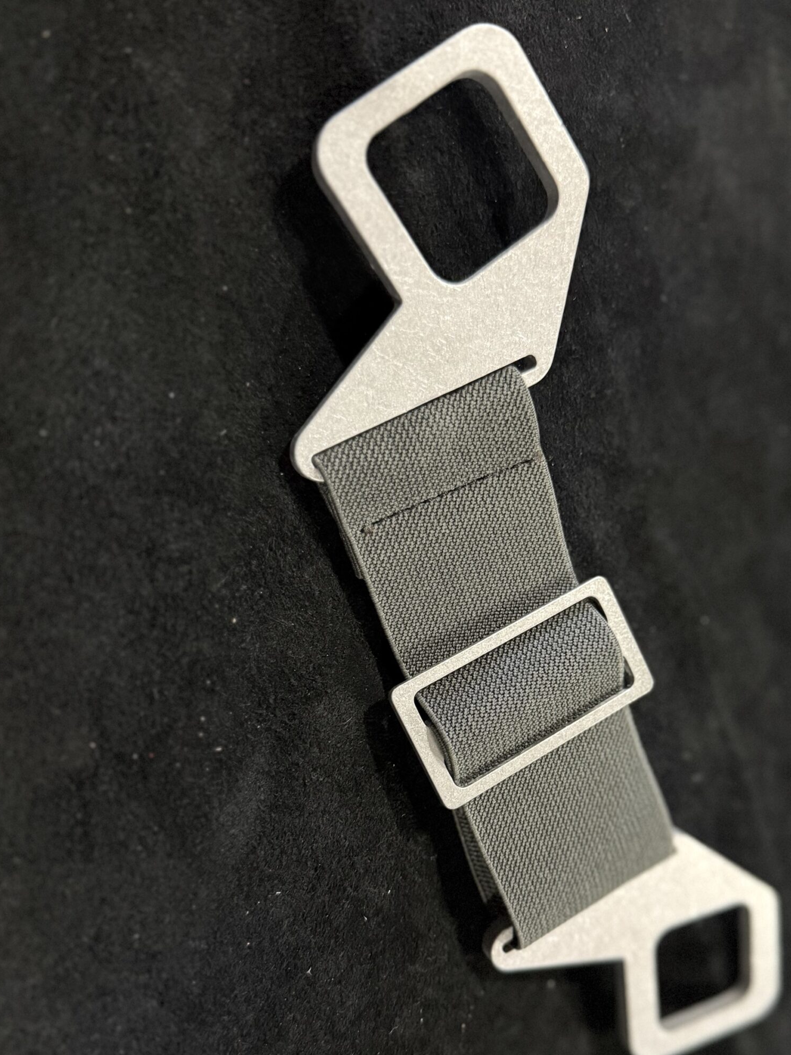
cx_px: 480
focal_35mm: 31
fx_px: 945
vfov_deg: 57.8
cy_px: 639
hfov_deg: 45.2
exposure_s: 1/47
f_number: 1.78
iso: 800
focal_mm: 6.76
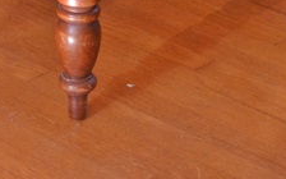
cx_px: -84
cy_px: -244
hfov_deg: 10.0
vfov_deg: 6.1
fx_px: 1598
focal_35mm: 205
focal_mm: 30
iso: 400
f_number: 4.5
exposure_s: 1/20
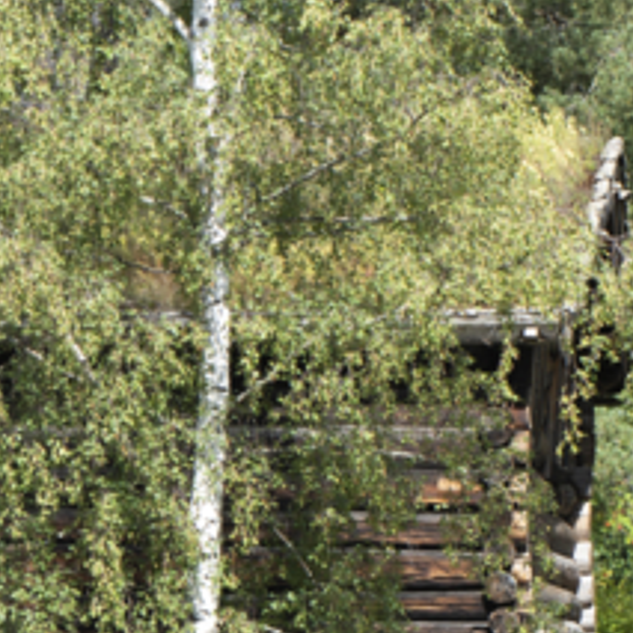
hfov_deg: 4.5
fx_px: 7944
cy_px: 703
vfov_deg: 4.6
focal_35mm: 384
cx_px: -556
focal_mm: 80
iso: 125
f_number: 10
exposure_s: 1/160
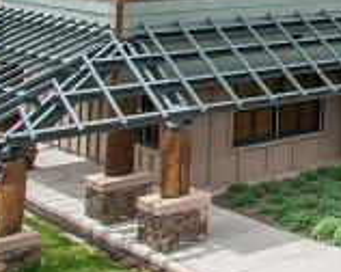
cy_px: -147
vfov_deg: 16.3
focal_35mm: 85
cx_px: 844
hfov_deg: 14.2
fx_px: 857
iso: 400
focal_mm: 17
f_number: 8
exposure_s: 1/500
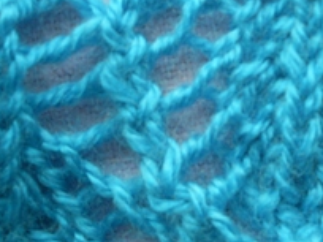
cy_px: 123
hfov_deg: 22.6
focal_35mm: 84
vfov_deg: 17.6
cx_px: 298
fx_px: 784
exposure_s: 1/15
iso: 200
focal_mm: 6.3
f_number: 2.8
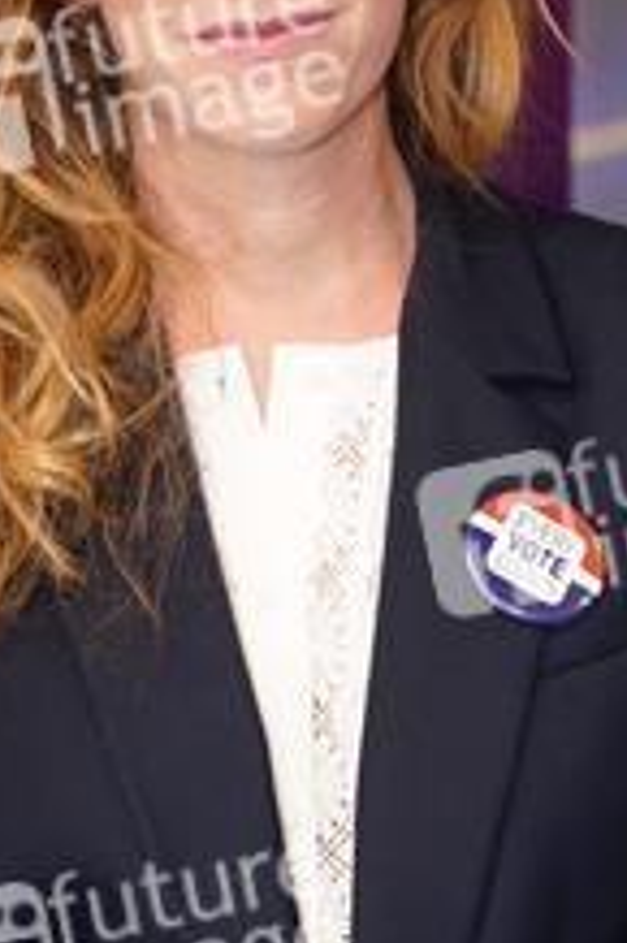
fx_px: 2590
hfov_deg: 13.8
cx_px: 246
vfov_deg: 20.5
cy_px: 298
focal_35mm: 99
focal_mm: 54
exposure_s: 1/125
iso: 2000
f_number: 5.6
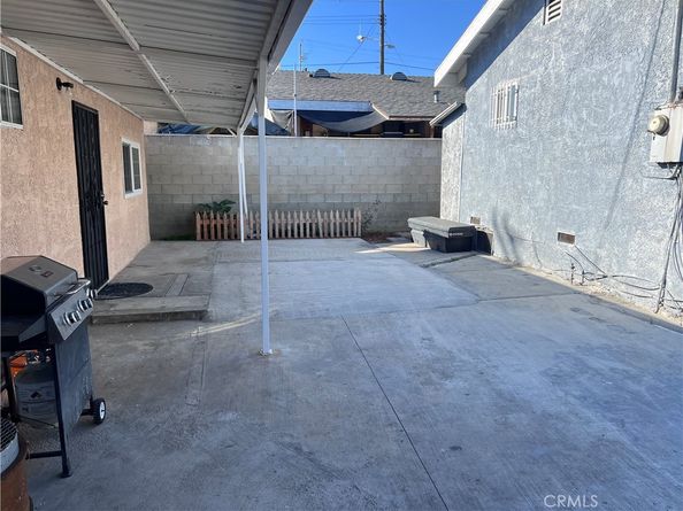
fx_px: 513
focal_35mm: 26
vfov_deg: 53.0
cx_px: 342
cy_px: 256
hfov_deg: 67.3
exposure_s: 1/1779
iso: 50
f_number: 1.5
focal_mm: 5.7
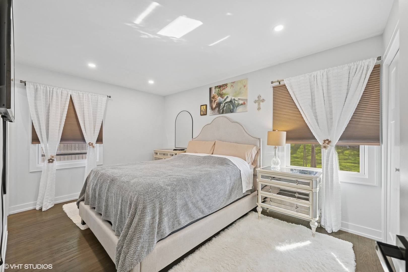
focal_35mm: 14
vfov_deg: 79.2
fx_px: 164
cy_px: 136
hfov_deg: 102.3
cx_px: 204
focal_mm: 14.5
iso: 200
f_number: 8
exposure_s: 1/5
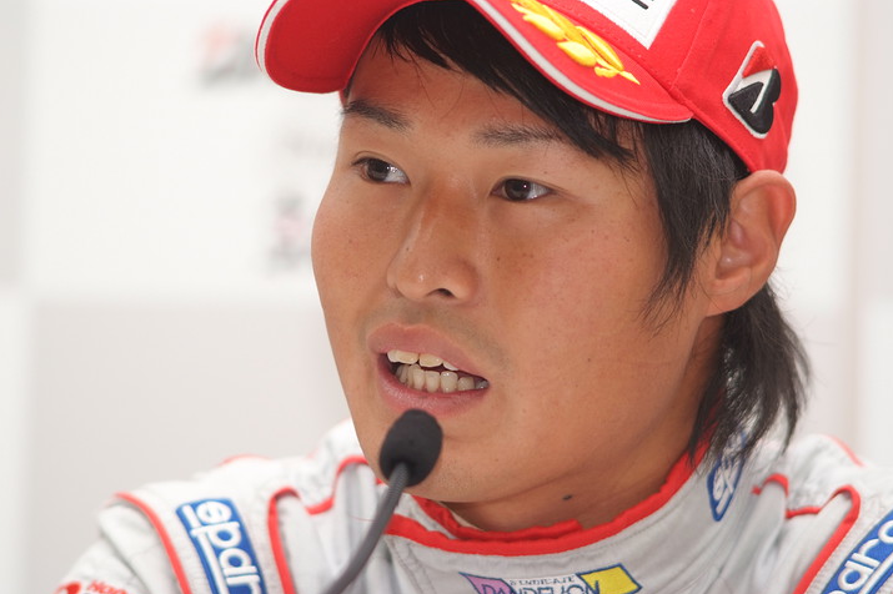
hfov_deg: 7.6
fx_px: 6744
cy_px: 298
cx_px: 448
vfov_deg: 5.0
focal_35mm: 272
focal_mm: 180
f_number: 2.8
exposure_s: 1/125
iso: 200
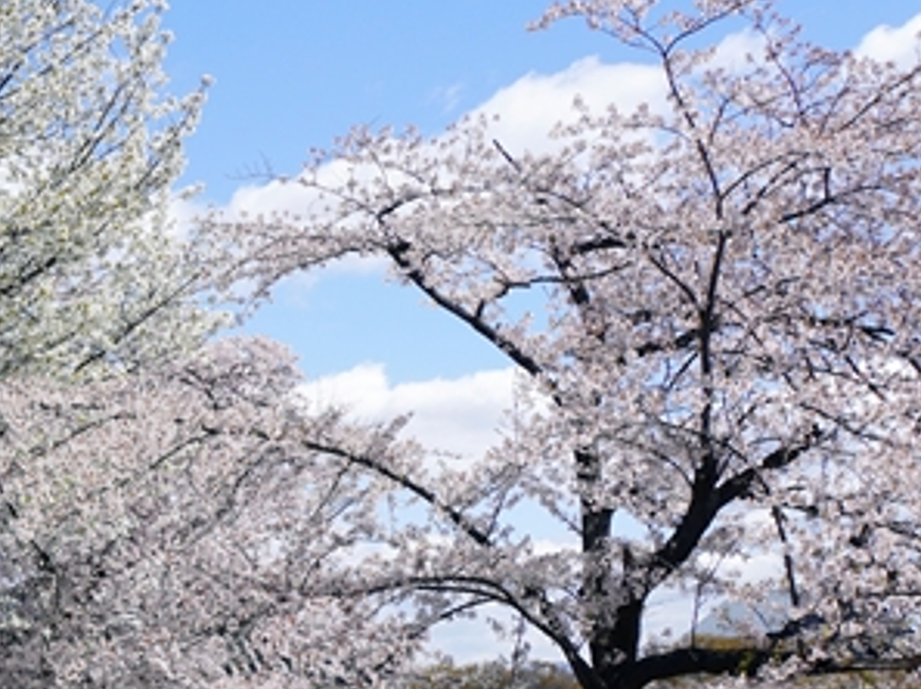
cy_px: 517
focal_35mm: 70
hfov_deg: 25.5
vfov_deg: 20.8
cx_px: -121
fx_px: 1860
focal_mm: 18
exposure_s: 1/250
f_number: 8
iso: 100
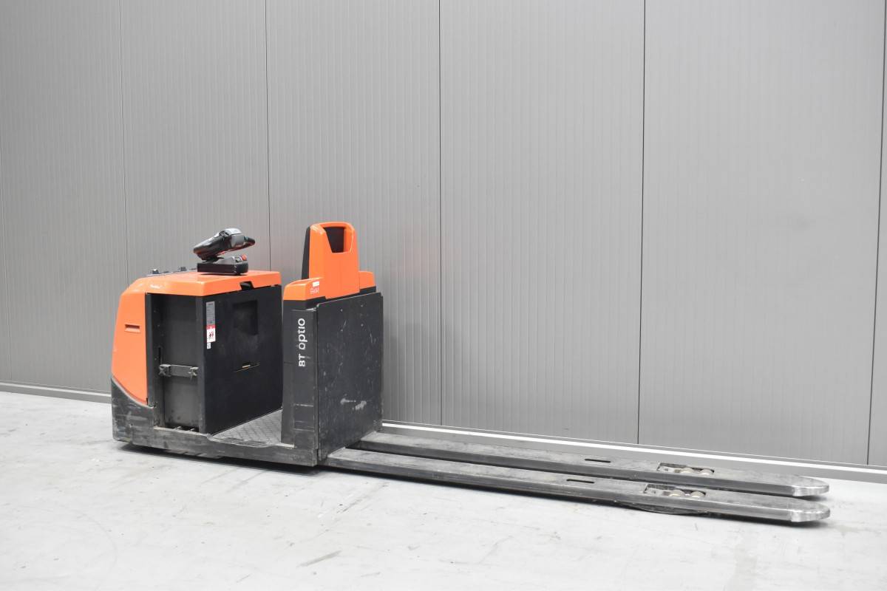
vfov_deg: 36.9
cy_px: 296
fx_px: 887
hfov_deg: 53.1
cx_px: 444
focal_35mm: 36
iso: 2000
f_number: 5.6
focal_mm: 24
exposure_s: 1/30
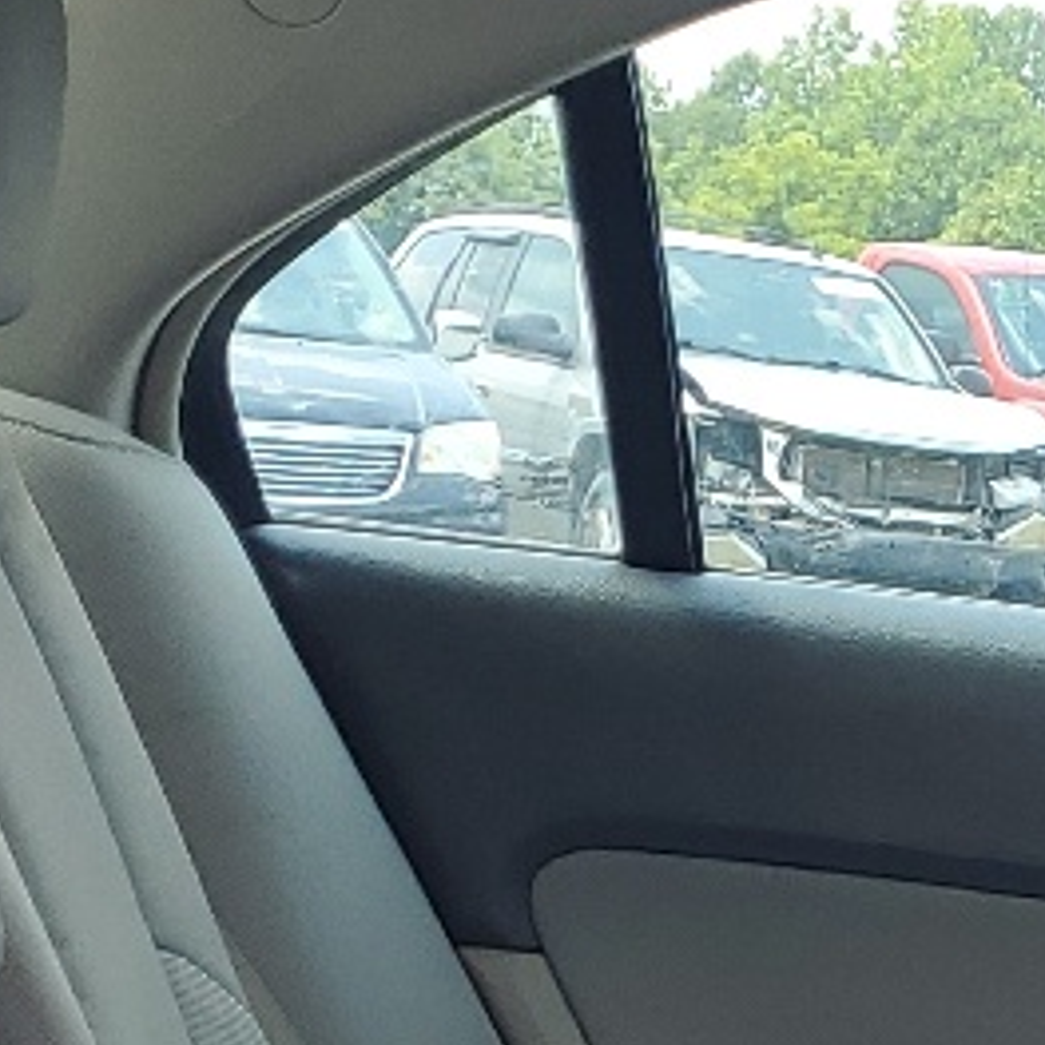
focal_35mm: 140
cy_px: 1689
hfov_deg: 11.7
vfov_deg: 11.8
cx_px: 1720
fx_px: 4782
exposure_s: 1/435
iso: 50
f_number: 1.5
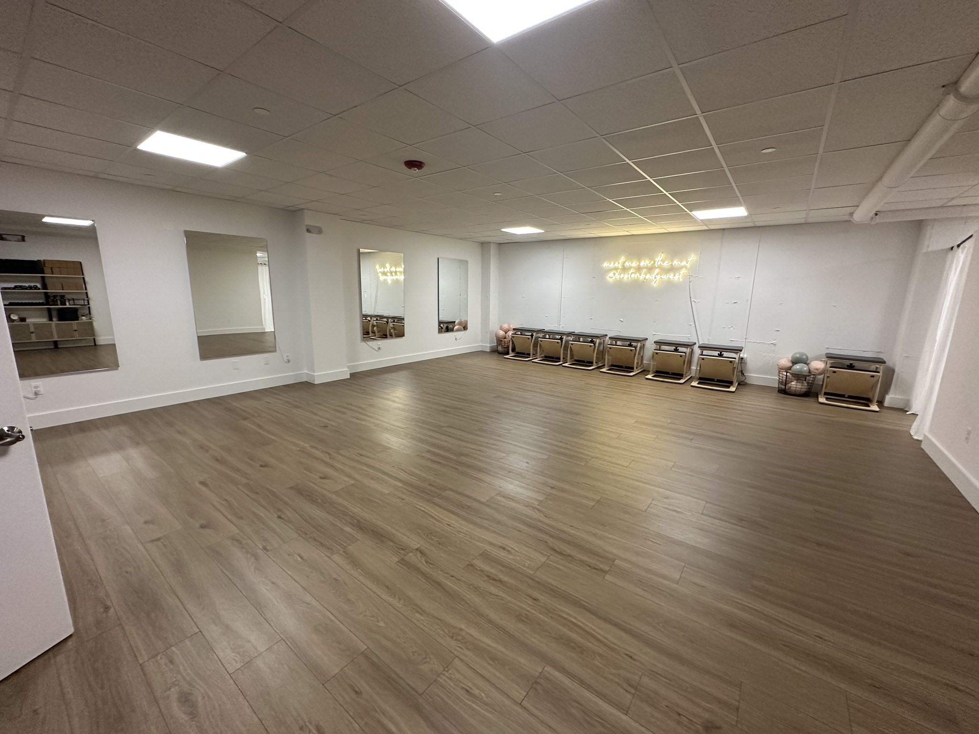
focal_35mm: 14
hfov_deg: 102.1
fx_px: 396
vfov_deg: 85.7
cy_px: 367
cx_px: 490
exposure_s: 1/60
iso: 320
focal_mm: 2.22
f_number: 2.2
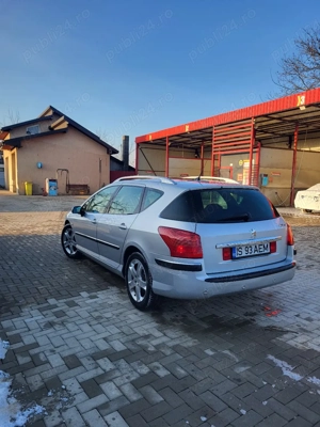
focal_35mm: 26
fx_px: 320
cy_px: 214
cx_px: 160
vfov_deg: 67.3
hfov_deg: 53.1
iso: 40
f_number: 1.8
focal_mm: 5.4
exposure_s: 1/476
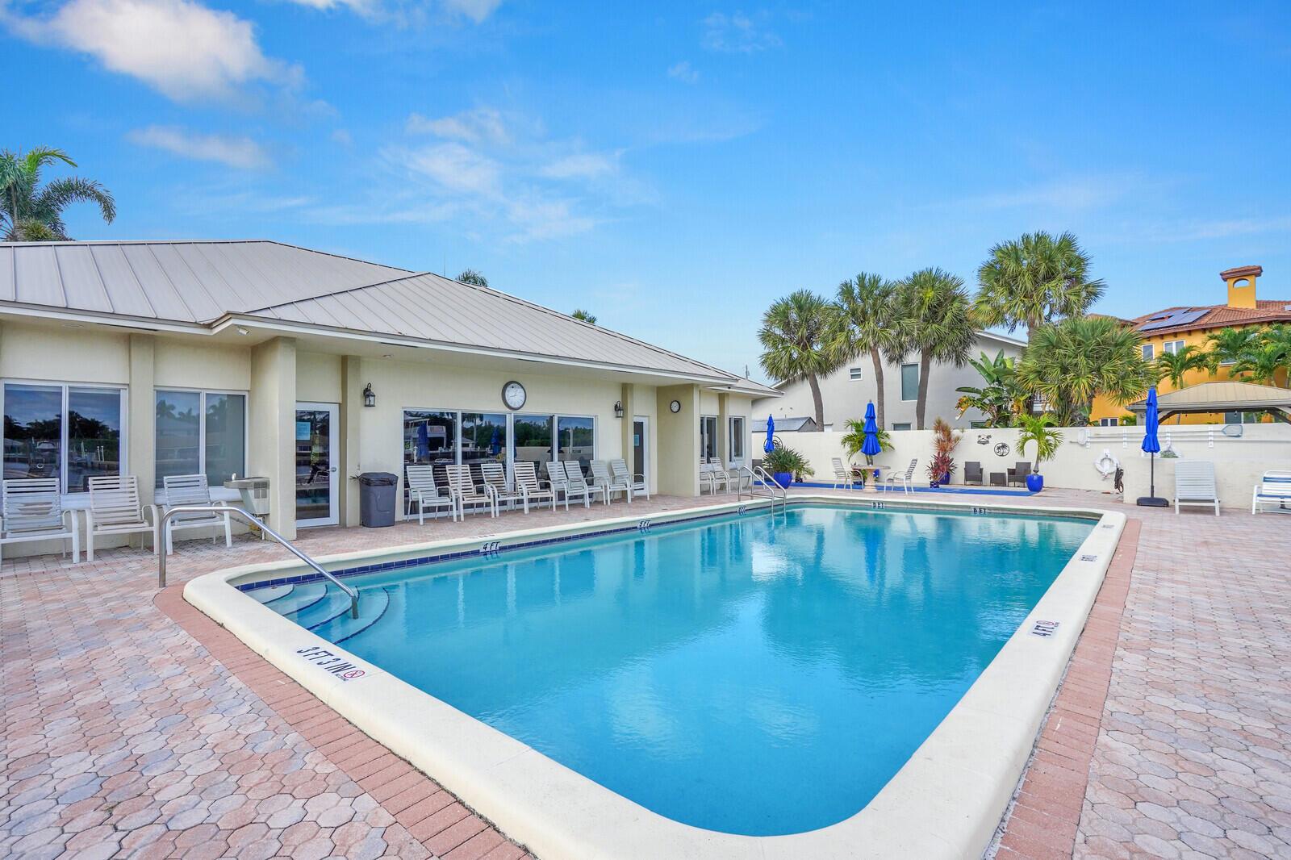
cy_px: 430
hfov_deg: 96.7
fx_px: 574
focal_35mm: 16
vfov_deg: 73.7
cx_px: 646
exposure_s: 1/1000
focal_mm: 16
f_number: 8
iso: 800
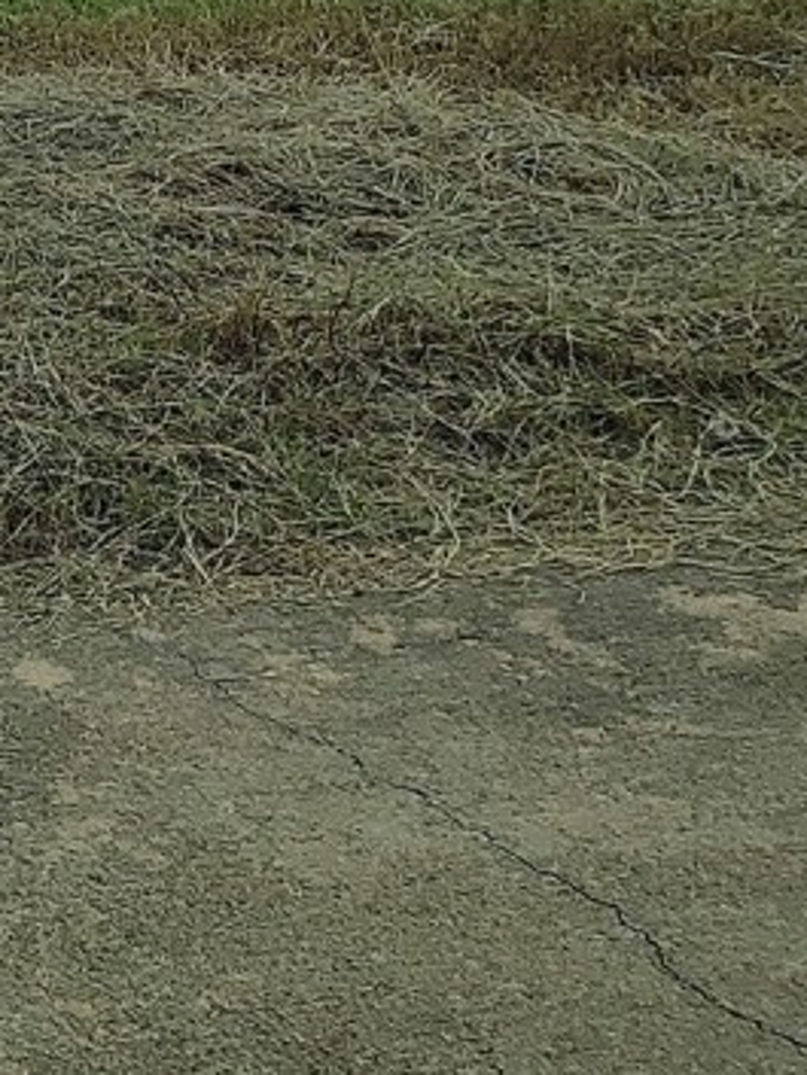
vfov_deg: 15.7
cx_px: -914
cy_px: -630
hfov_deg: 11.5
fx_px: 3510
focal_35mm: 113
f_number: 1.8
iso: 50
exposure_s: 1/781
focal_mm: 5.58
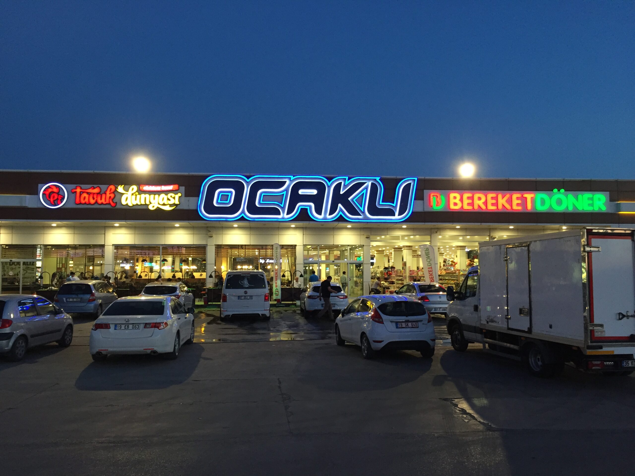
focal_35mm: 29
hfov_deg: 61.7
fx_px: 532
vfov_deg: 48.2
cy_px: 238
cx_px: 318
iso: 160
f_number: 2.2
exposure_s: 1/33
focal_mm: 4.15
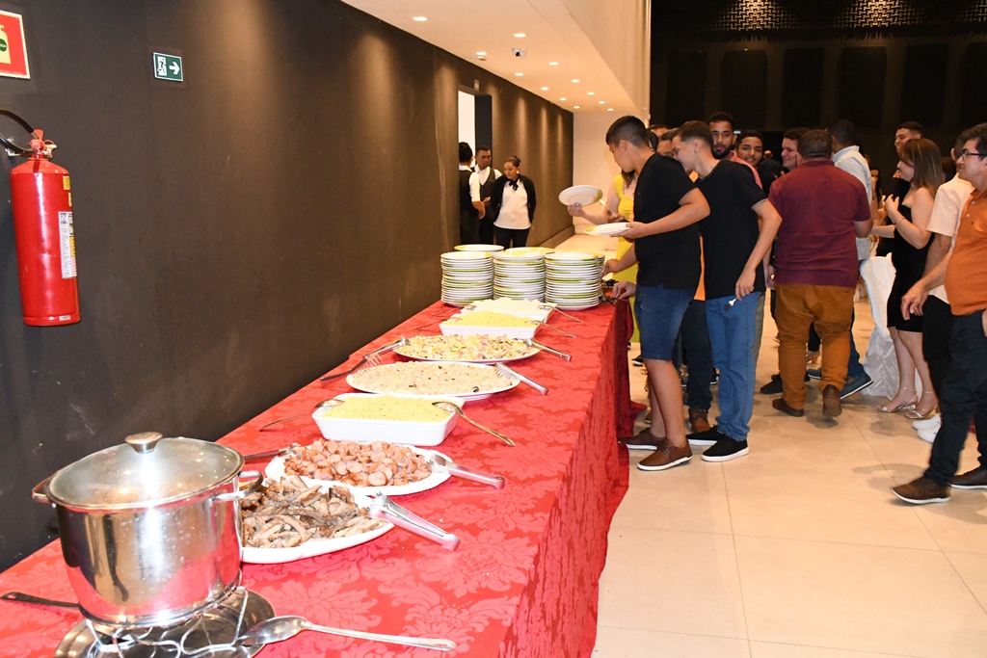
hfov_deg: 61.9
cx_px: 494
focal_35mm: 30
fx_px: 823
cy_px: 329
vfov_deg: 43.6
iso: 8000
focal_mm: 20
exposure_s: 1/80
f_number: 6.3
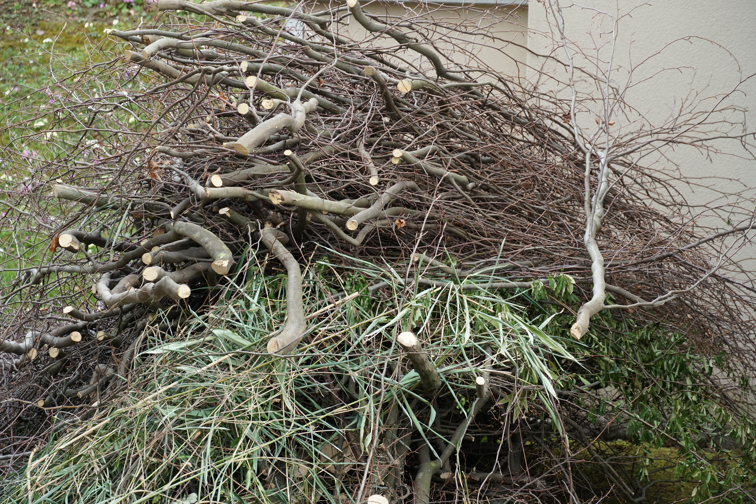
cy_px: 252
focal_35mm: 116
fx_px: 2425
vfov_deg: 11.9
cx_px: 378
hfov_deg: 17.7
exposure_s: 1/160
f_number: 5.6
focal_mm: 77
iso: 400
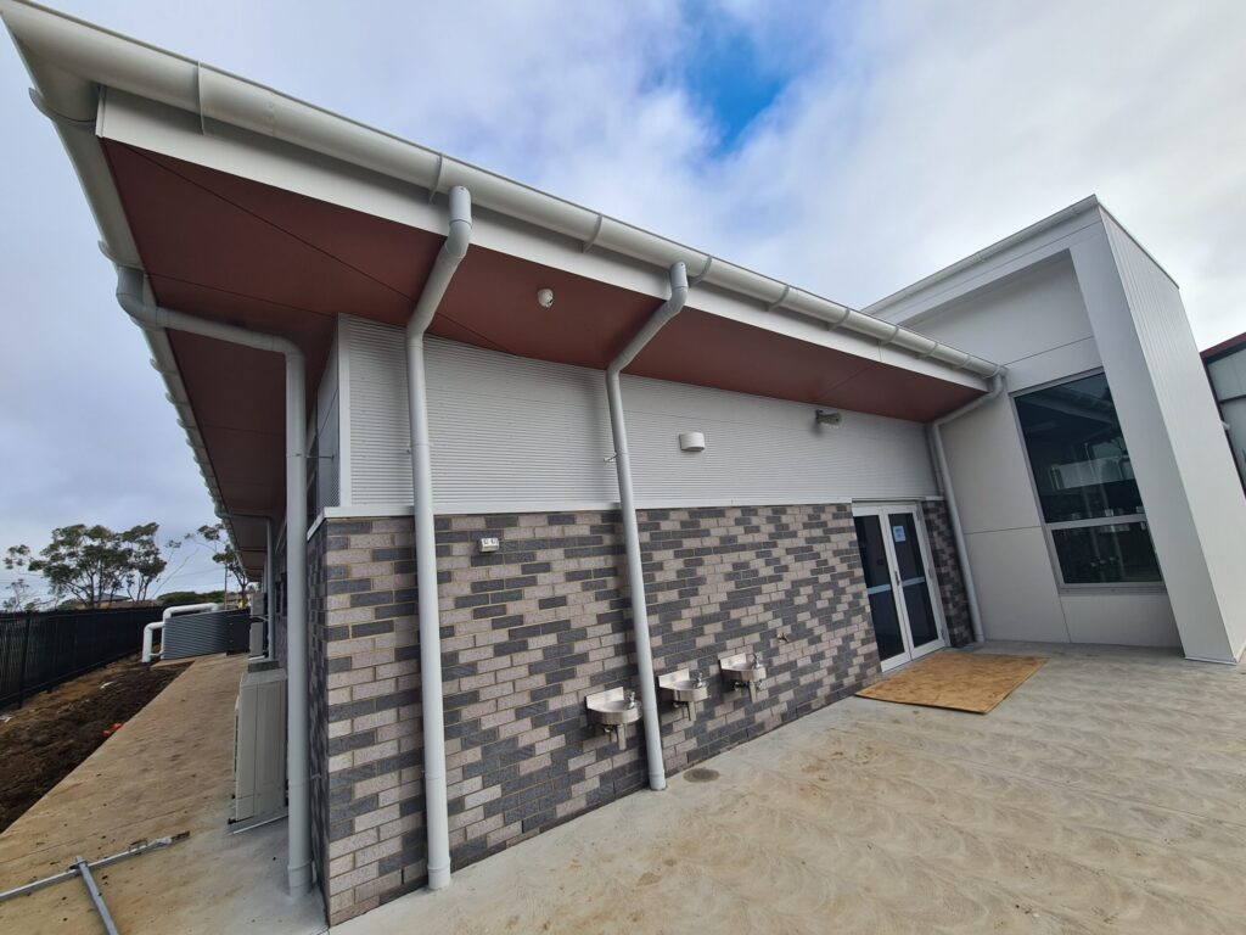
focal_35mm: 13
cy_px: 468
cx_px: 623
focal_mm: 2.2
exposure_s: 1/1328
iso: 50
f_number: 2.2
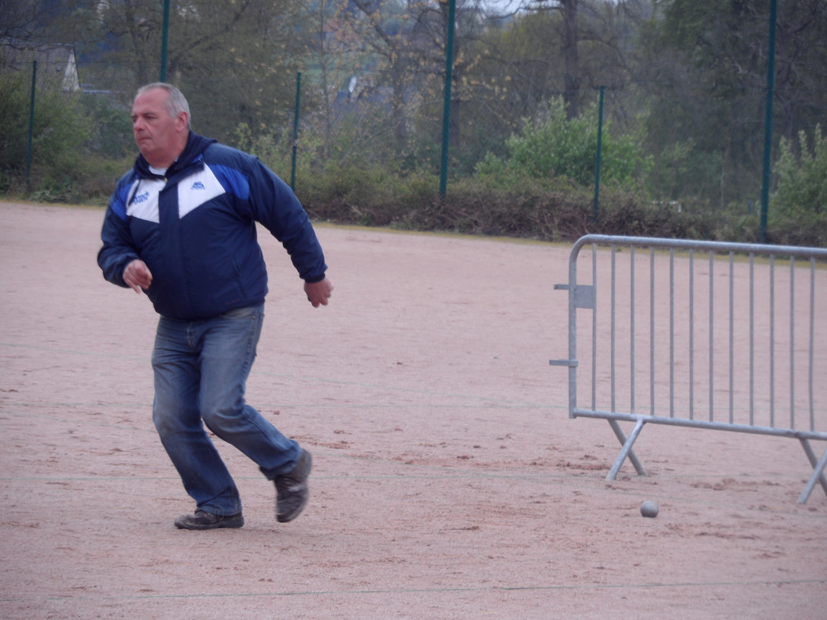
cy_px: 310
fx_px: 5041
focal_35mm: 211
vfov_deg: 7.0
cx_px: 413
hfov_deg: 9.4
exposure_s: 1/250
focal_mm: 34.8
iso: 80
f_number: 4.6
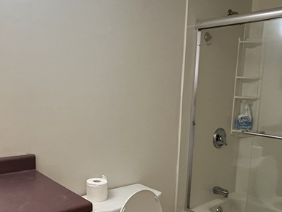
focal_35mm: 37
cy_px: 139
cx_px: 149
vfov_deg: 38.3
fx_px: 302
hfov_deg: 50.1
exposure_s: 1/60
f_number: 2.2
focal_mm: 2.22
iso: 400
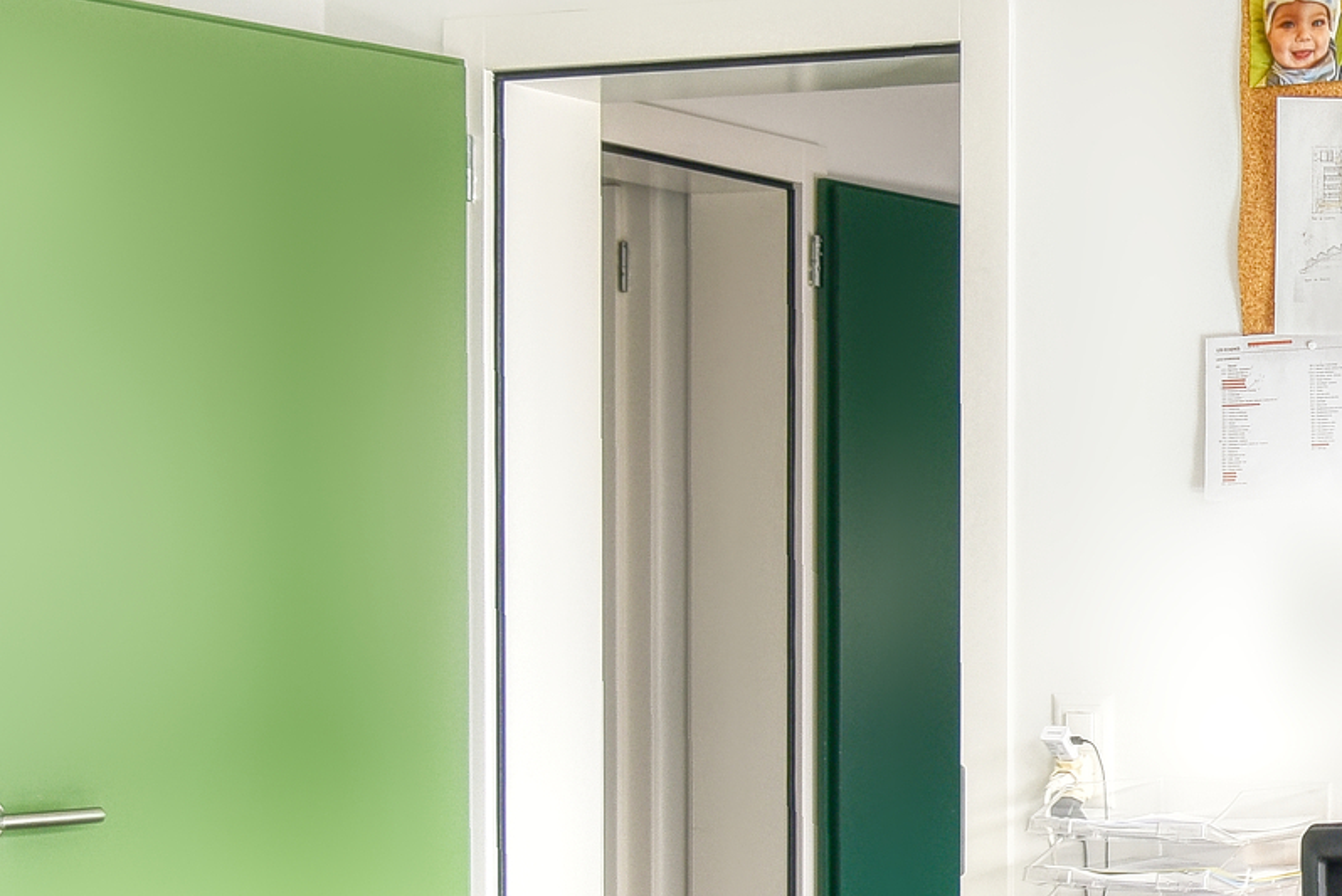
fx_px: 2872
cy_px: 675
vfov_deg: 17.6
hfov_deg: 23.8
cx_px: 1633
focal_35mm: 77
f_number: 11
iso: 250
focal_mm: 24
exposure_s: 1/500
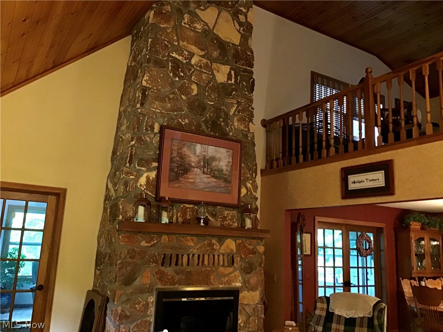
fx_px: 397
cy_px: 166
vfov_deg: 45.4
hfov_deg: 58.4
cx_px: 222
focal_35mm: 31
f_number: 2.4
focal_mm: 3.3
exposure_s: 1/15
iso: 500
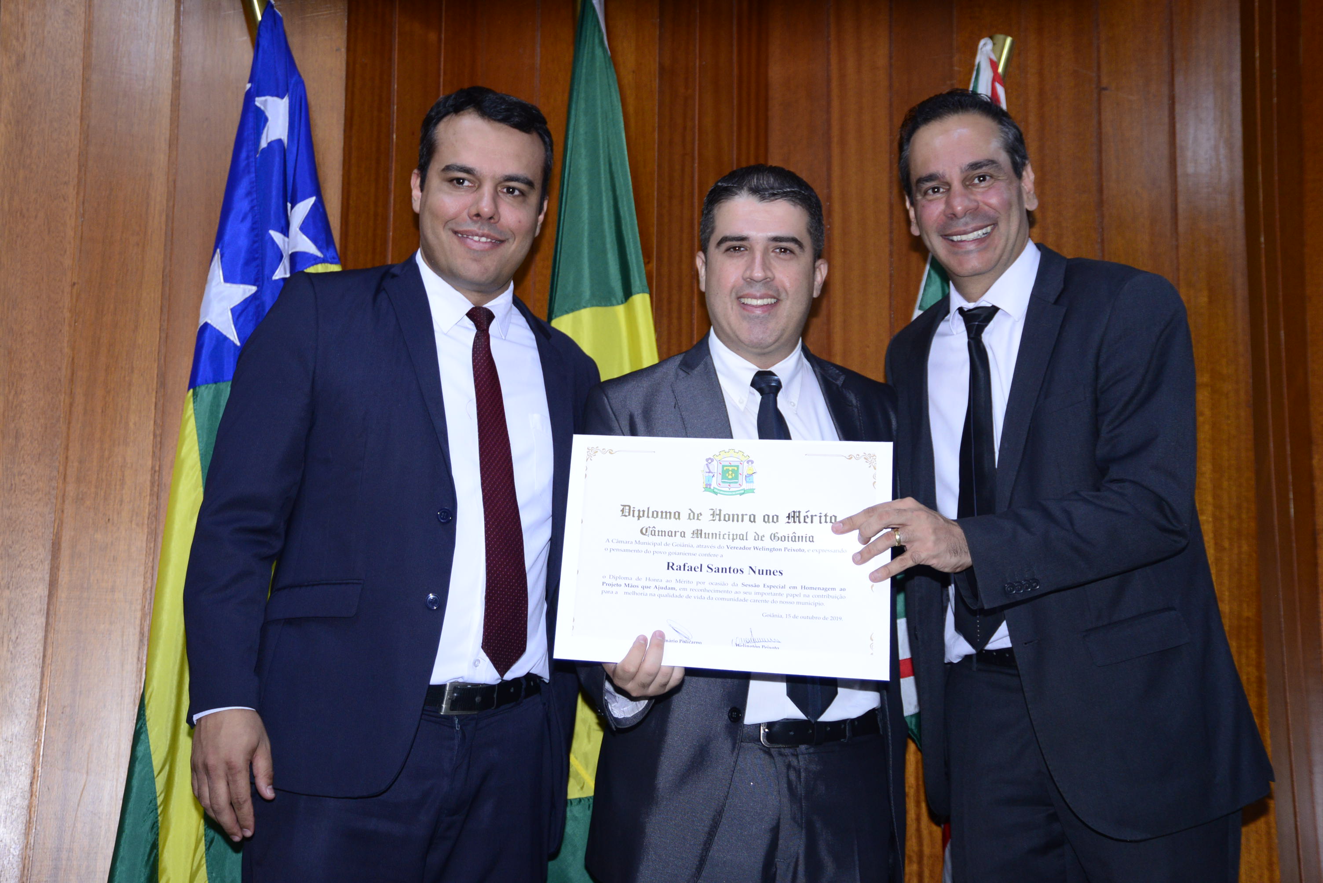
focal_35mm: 55
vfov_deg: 24.6
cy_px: 442
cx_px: 662
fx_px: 2022
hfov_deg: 36.2
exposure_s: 1/100
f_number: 5
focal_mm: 55
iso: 1600
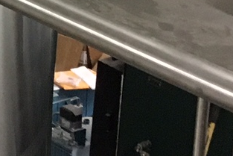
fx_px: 1256
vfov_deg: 6.8
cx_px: -301
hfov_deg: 9.6
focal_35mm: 194
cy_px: -175
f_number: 2.2
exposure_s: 1/30
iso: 160
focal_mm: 4.15
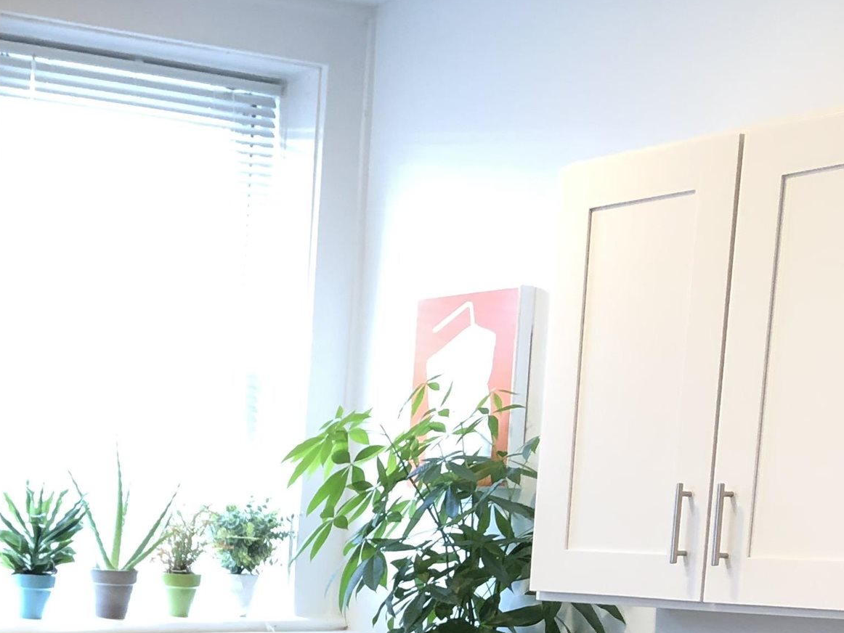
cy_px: 816
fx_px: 1805
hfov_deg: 24.7
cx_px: -56
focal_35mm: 74
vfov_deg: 18.6
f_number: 1.8
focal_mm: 3.99
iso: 40
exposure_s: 1/15
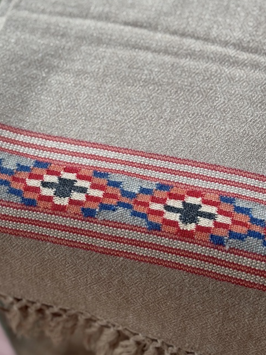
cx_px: 80
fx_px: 768
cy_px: 111
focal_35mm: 75
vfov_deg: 25.8
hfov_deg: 19.6
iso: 100
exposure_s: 1/121
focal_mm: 6.76
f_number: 1.78
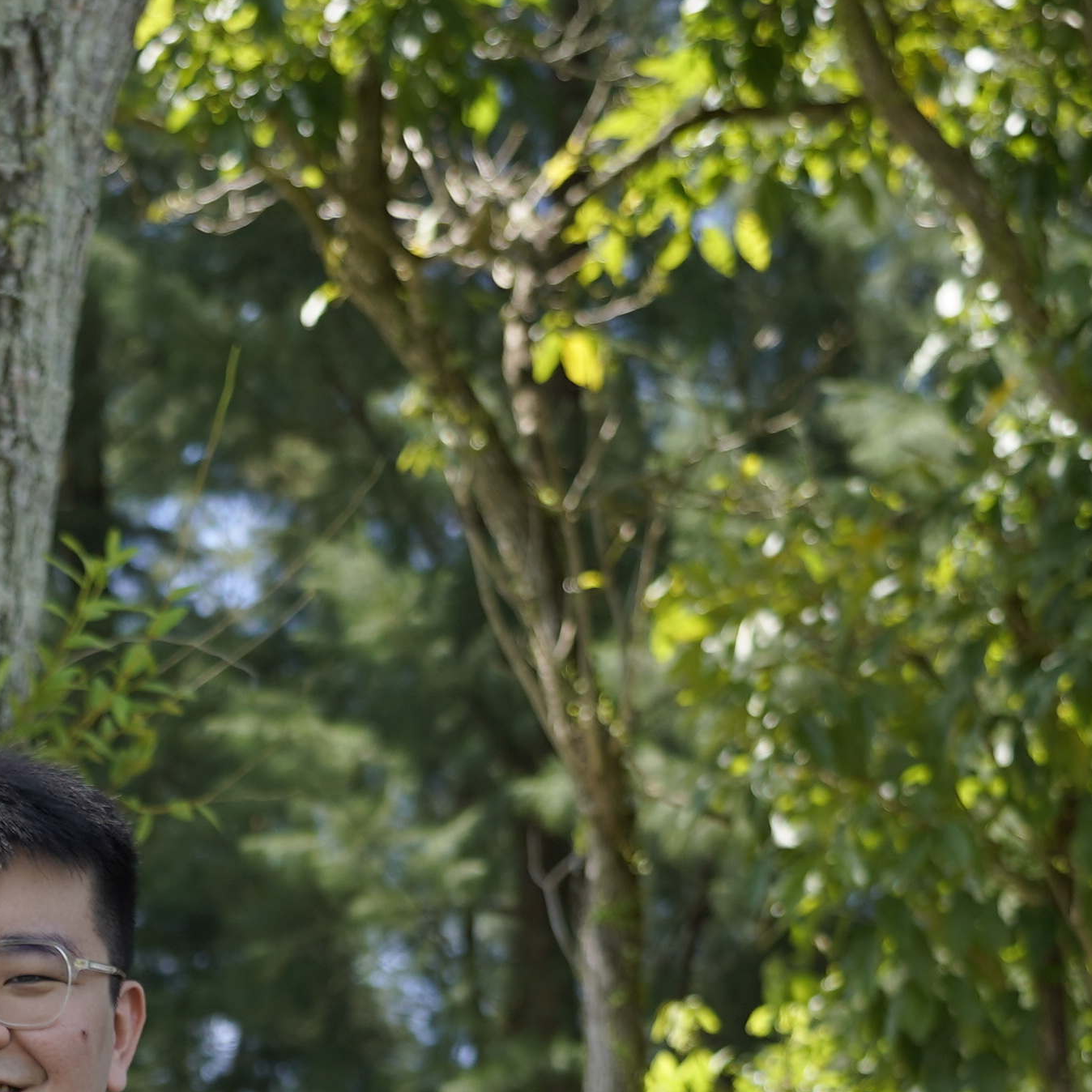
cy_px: 1488
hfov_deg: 12.1
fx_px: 4997
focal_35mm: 140
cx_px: -387
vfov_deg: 12.1
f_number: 4
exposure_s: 1/250
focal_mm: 37
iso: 100
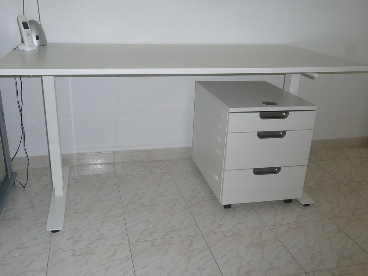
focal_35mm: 34
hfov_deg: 54.0
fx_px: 361
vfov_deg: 41.8
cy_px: 138
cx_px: 184
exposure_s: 1/30
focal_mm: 5.5
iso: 100
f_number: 3.6
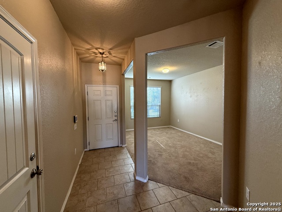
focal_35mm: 14
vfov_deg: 85.7
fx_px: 114
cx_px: 141
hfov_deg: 102.1
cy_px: 106
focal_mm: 2.22
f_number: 2.2
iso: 250
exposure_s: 1/120
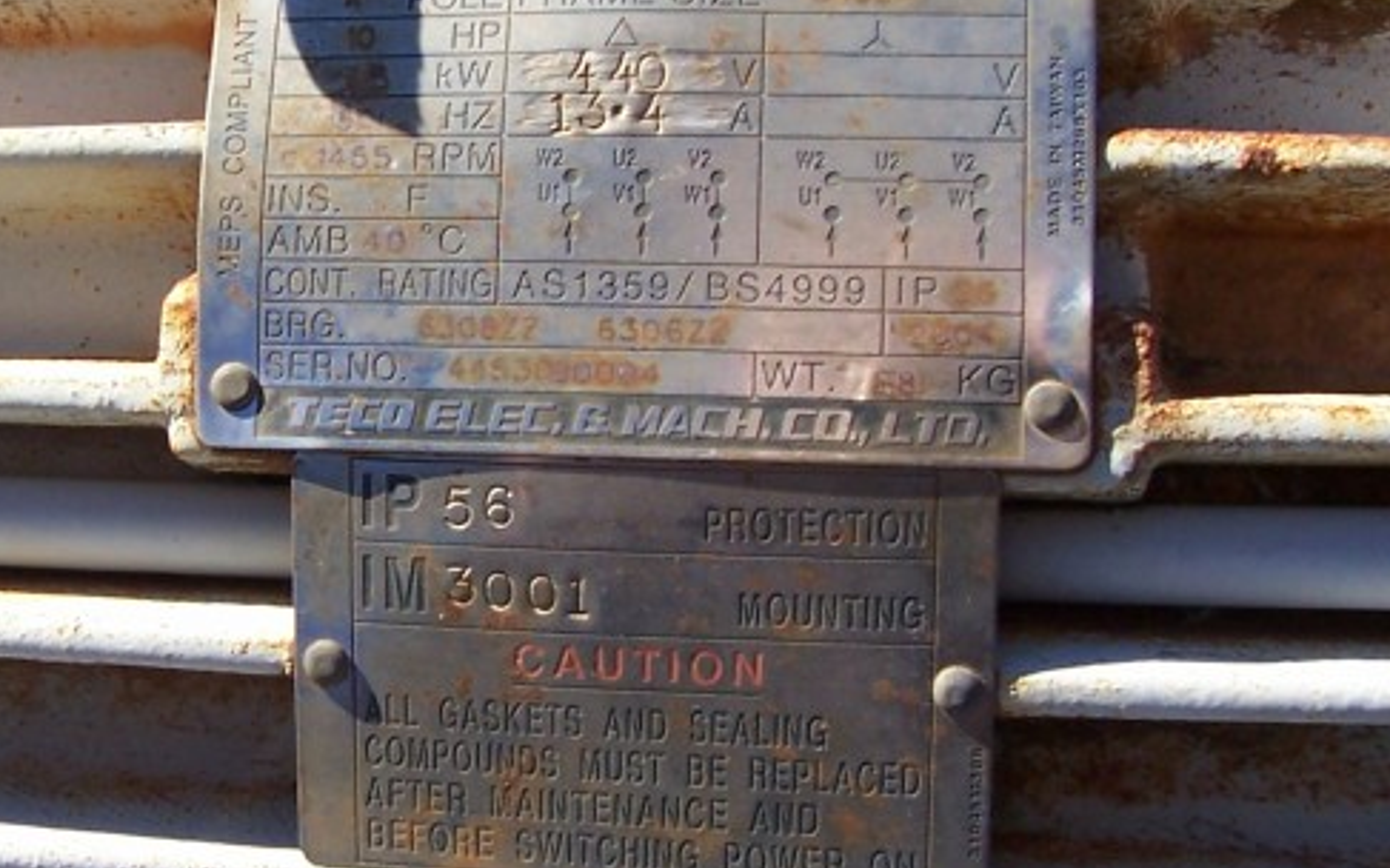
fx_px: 1401
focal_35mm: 37
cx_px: 691
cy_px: 393
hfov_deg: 52.8
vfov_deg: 34.4
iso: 80
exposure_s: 1/275
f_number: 5.23
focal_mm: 5.6
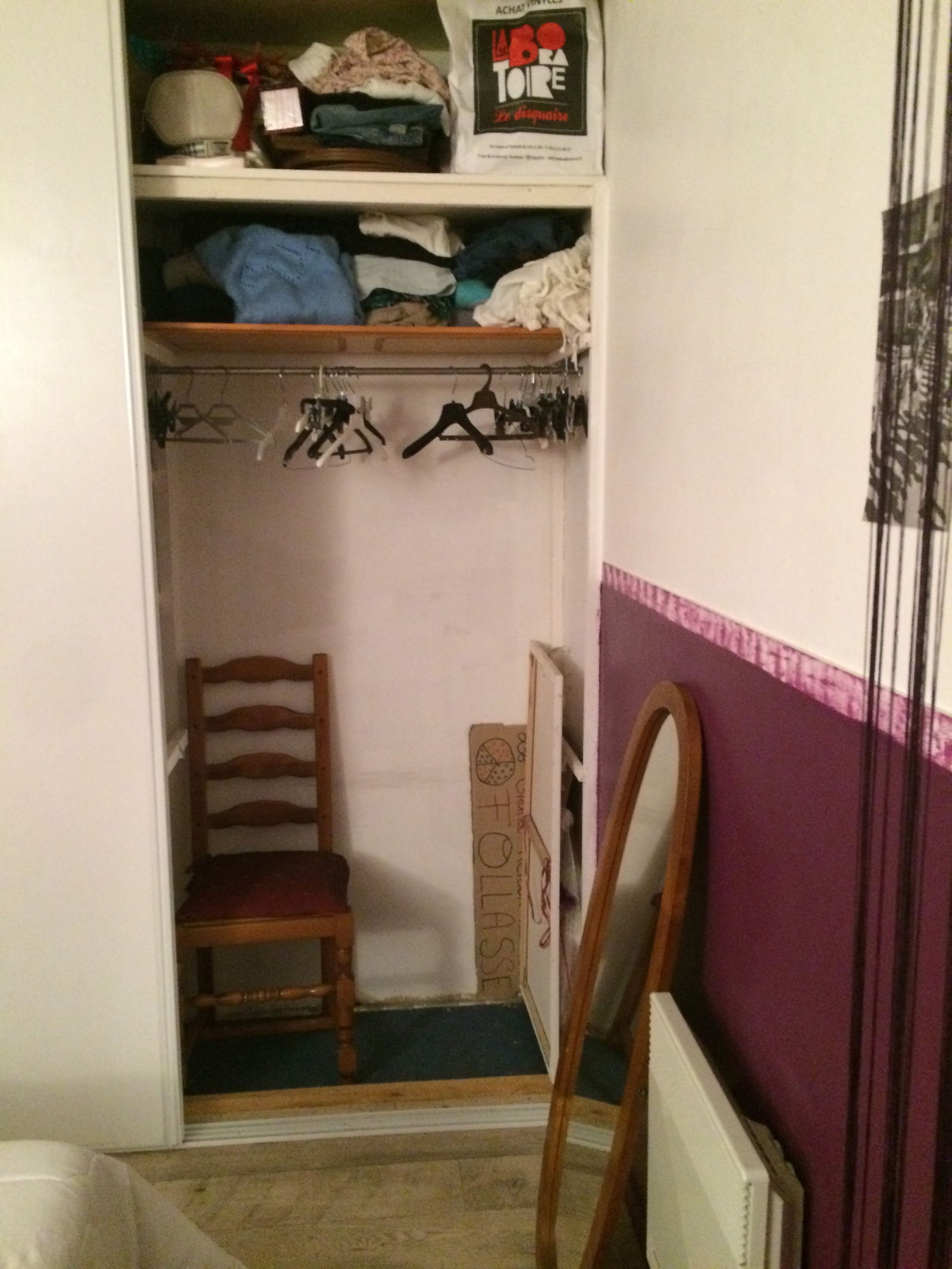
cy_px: 634
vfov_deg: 61.7
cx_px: 476
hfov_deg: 48.2
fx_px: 1063
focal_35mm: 29
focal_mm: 4.15
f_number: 2.2
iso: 500
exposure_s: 1/17
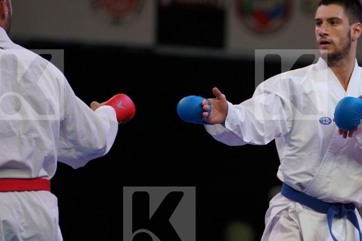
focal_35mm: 350
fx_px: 3520
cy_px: 222
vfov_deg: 3.9
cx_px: 291
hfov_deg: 5.9
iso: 500
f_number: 2.8
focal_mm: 181
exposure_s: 1/1000
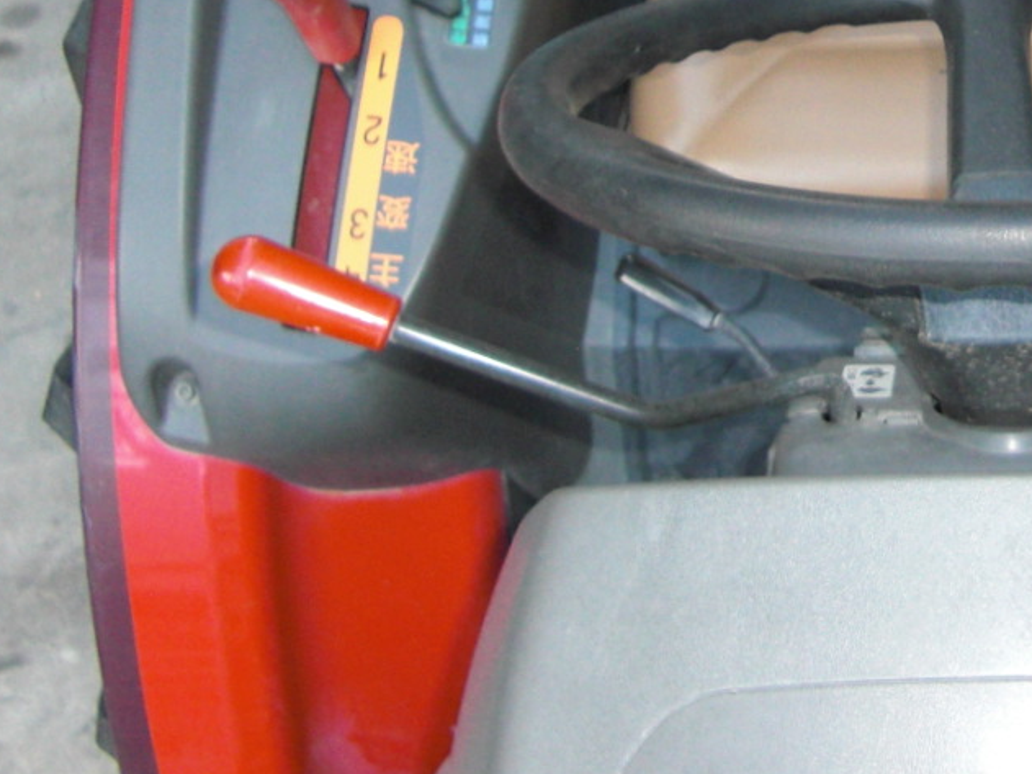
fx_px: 2116
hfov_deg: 25.9
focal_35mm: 71
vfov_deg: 20.2
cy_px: 46
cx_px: 1050
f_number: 2.6
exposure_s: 1/50
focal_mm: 4.9
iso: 200
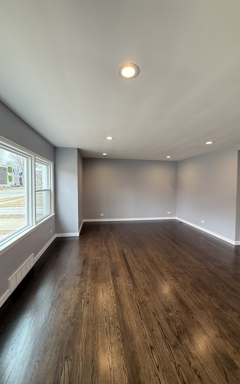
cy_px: 193
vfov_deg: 101.4
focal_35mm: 15
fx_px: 157
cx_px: 117
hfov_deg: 74.8
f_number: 2.2
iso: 160
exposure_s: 1/120
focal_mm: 2.22
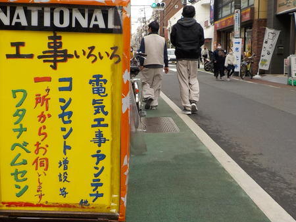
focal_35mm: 40
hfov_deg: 46.6
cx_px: 124
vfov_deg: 36.0
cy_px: 100
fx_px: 342
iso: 125
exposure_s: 1/200
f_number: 3.3
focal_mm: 4.1
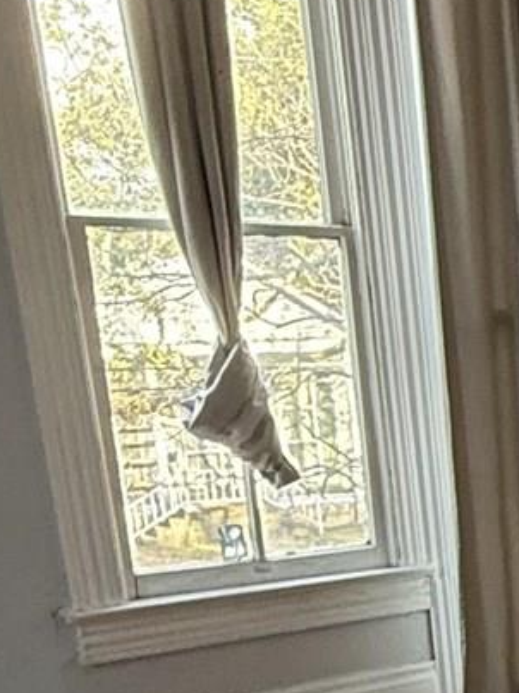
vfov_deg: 22.9
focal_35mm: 80
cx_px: 911
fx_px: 1600
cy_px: 772
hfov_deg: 15.9
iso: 160
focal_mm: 2.22
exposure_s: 1/99
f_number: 2.2
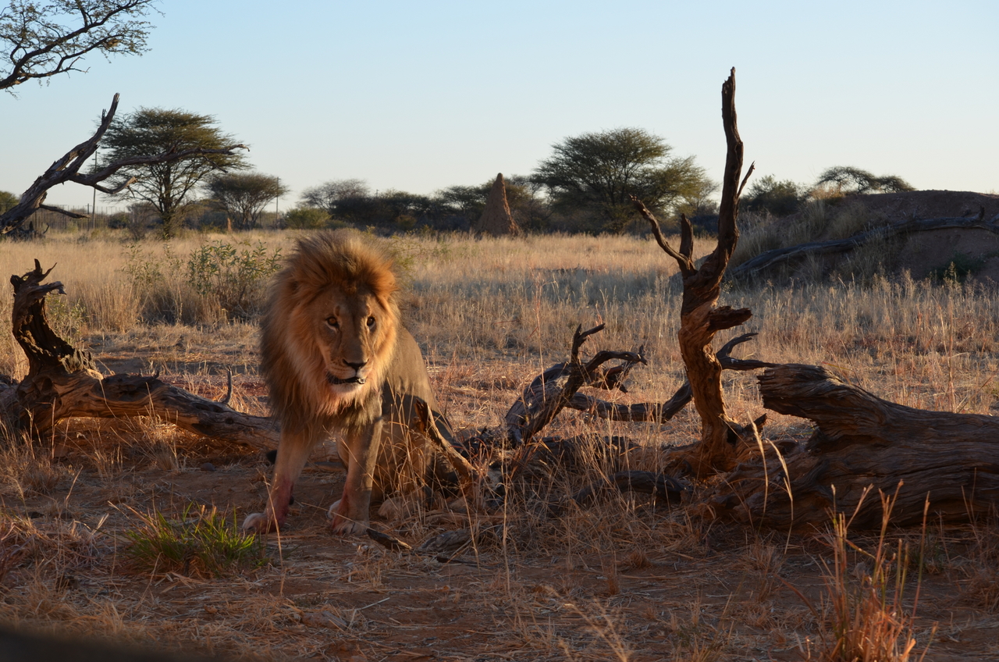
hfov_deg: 23.4
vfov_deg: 15.6
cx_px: 500
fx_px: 2409
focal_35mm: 87
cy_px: 331
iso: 200
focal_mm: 58
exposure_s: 1/200
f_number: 7.1
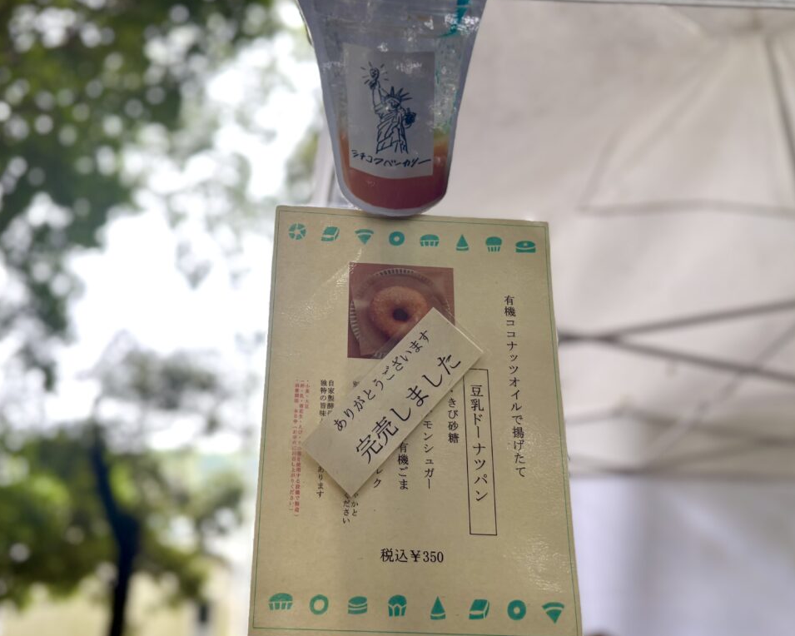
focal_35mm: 34
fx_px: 800
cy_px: 274
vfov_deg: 43.3
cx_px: 327
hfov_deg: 52.6
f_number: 1.6
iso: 64
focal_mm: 5.96
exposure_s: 1/162
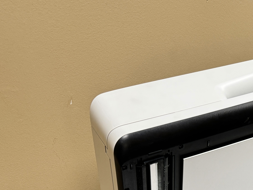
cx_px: 277
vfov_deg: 21.6
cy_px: 240
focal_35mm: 62
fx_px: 453
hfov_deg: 28.4
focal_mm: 6.86
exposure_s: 1/120
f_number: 1.78
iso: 200
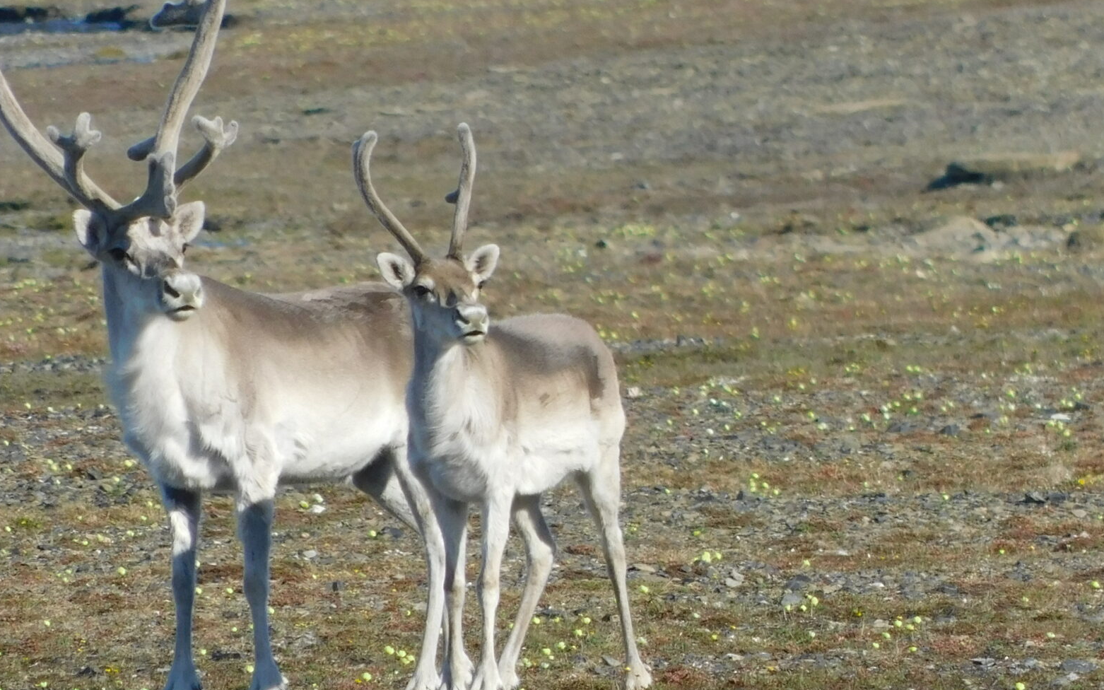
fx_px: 44677
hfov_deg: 1.4
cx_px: 558
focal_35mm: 1485
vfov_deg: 0.9
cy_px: 496
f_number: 6.5
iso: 125
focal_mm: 152
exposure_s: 1/400
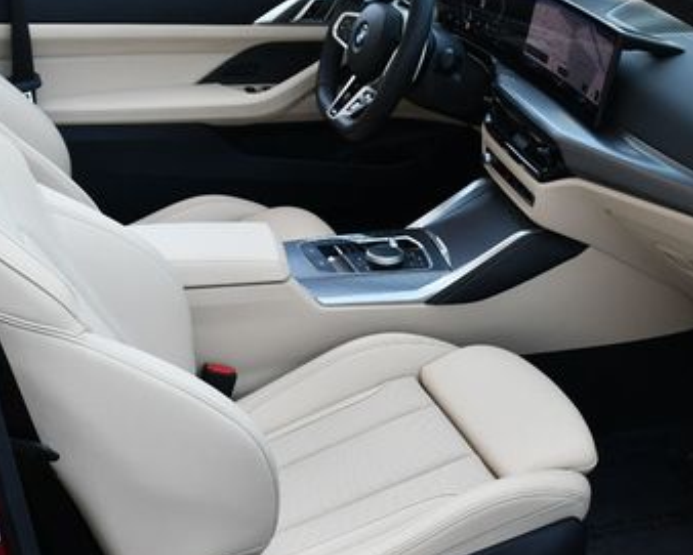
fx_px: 1314
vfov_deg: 23.9
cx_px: 353
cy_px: 231
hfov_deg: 29.5
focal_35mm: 64
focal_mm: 18
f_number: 5.6
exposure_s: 1/250
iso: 360
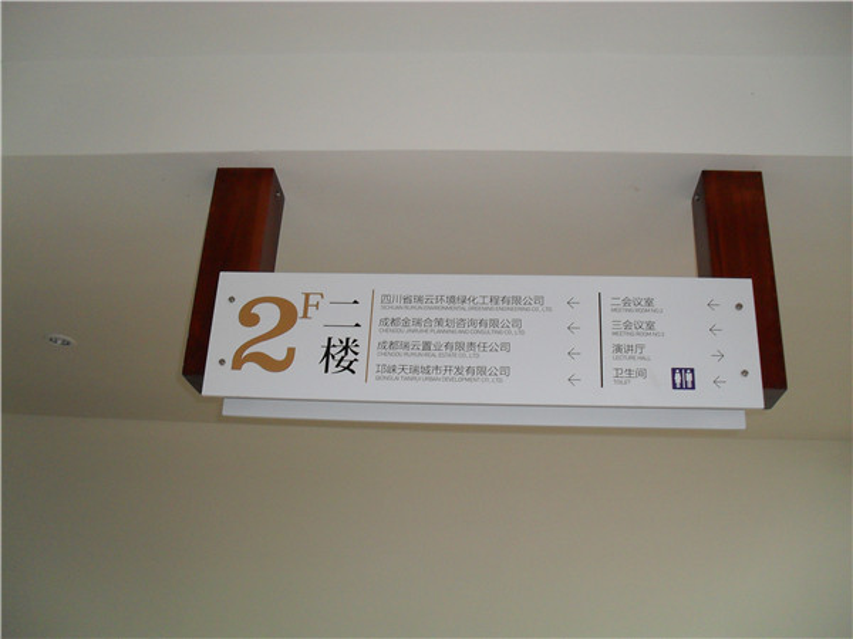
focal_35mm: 35
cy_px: 320
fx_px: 862
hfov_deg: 52.6
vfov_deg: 40.7
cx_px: 426
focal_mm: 6.3
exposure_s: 1/45
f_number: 3.2
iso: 200
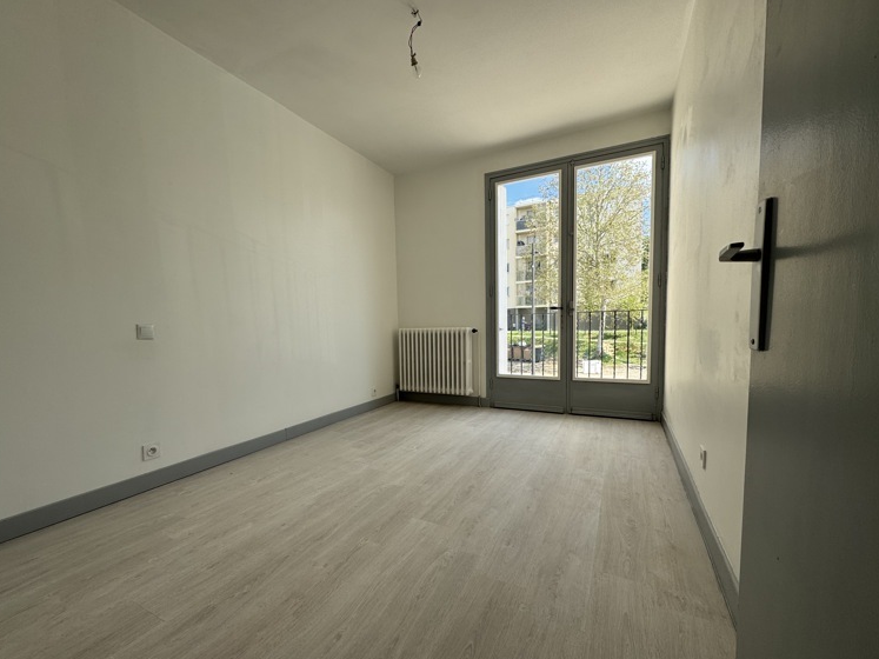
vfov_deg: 81.6
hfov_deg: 98.1
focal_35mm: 15
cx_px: 425
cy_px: 352
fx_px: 381
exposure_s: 1/610
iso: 40
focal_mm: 2.22
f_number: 2.2
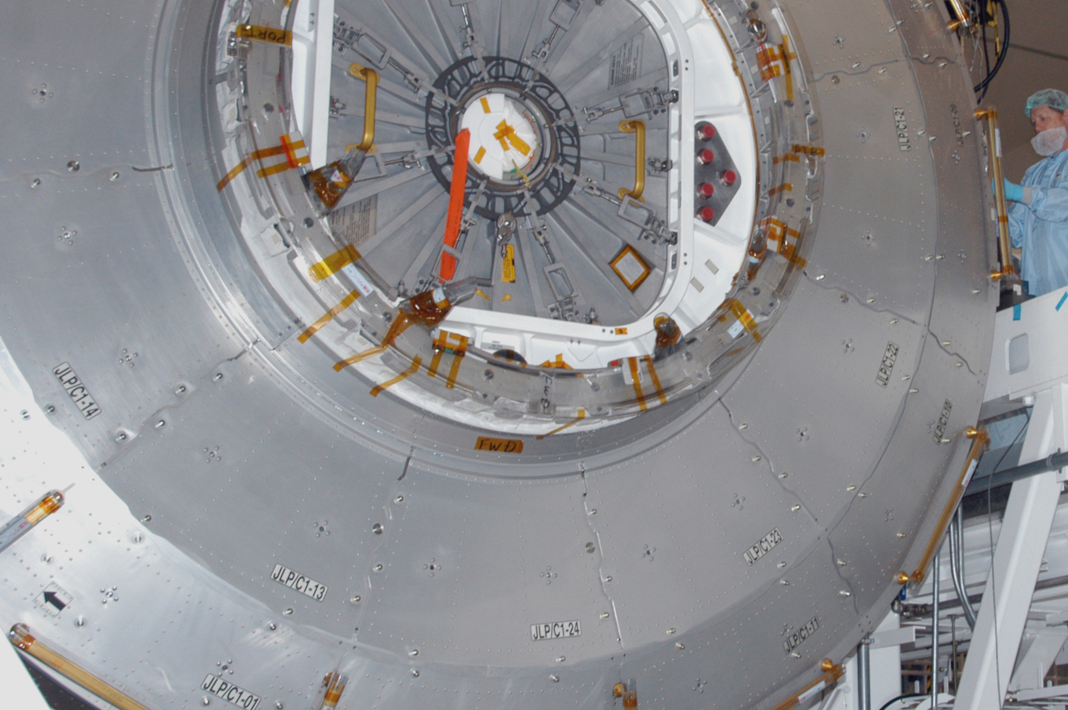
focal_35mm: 70
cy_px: 276
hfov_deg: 28.3
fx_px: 2070
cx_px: 857
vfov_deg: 19.4
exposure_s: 1/25
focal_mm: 27
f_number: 6.3
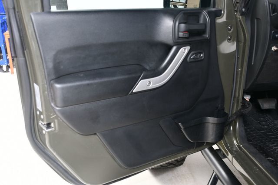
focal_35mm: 36
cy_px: 92
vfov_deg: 36.8
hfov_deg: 53.2
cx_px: 139
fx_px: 278
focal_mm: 24
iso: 100
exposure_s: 1/160
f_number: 5
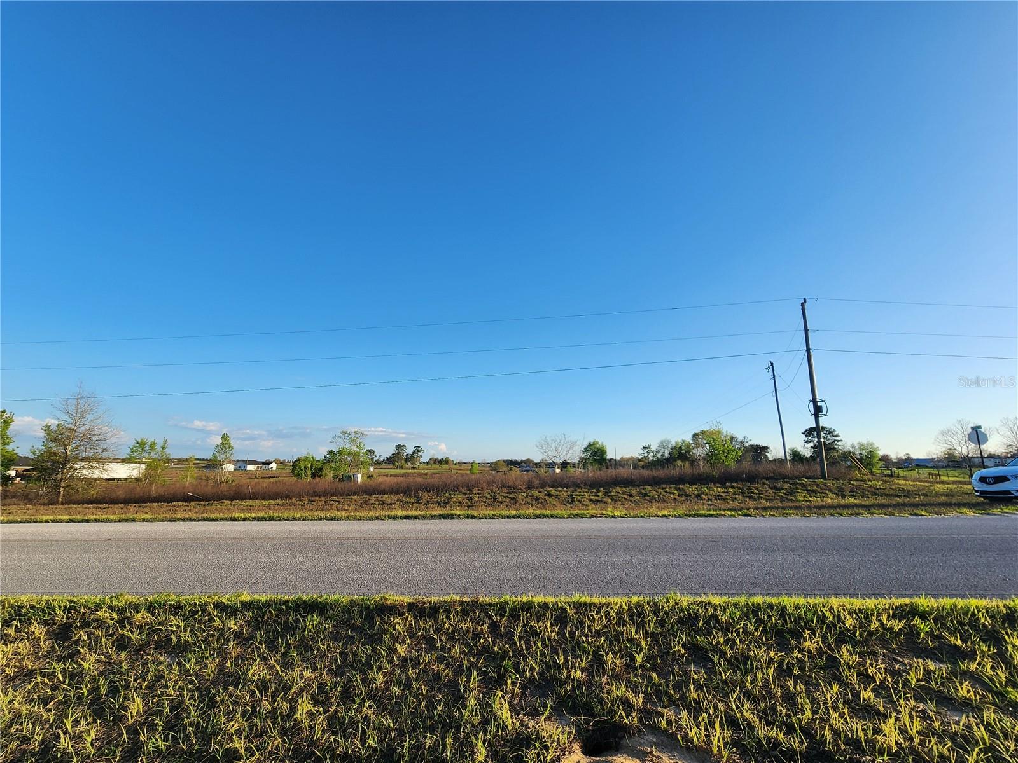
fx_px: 382
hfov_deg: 106.2
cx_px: 509
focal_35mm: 13
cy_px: 382
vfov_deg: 89.9
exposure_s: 1/1142
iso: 50
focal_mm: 2.2
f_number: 2.2
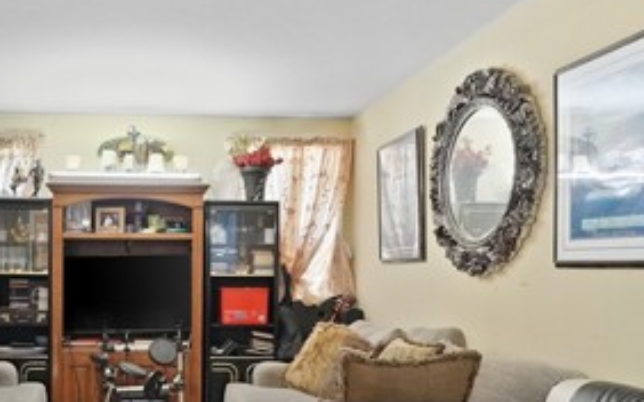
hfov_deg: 50.3
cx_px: 151
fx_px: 649
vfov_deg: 34.0
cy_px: 273
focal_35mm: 37
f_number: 4
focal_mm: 16
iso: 12800
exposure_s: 1/25
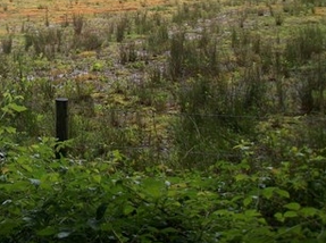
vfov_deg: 21.0
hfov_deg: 27.4
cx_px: 0
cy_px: -6
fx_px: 630
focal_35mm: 67
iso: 80
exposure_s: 1/400
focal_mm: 5.7
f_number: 2.9
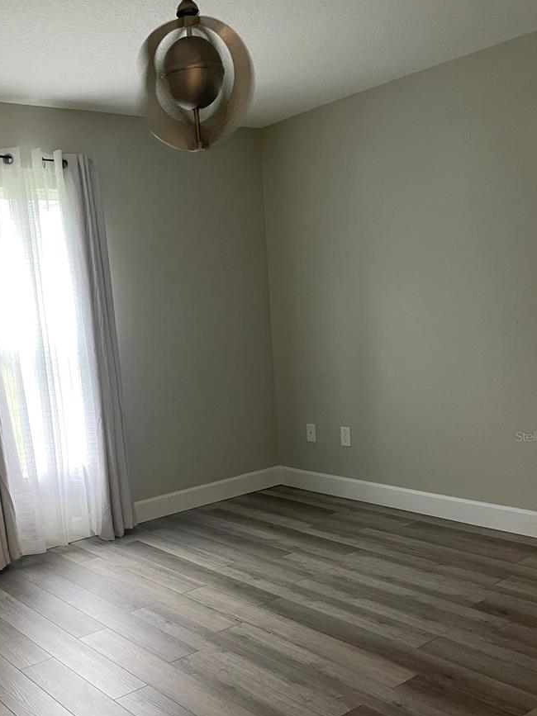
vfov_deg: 51.0
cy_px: 436
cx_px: 202
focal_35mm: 36
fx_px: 745
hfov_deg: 39.4
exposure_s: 1/60
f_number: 1.6
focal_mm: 4.2
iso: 320
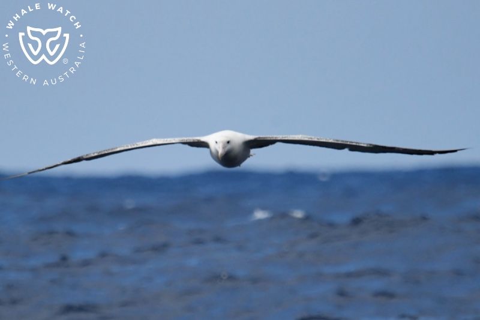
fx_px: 7998
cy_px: 160
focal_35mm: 600
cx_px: 240
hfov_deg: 3.4
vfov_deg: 2.3
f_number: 6.3
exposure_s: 1/8000
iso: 800
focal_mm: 600
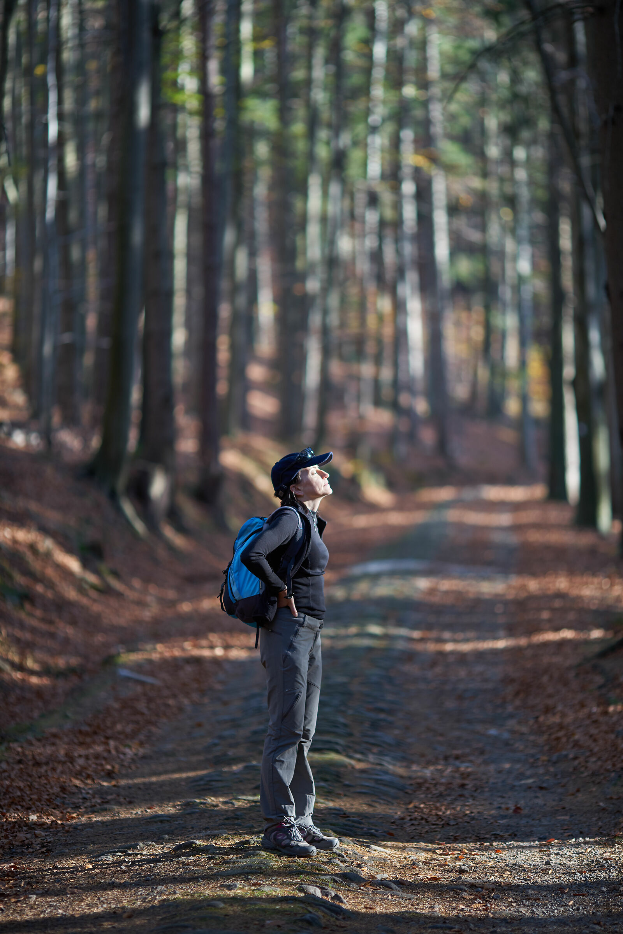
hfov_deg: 10.2
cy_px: 467
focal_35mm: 135
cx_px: 312
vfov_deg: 15.2
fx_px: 3504
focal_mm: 135
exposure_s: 1/250
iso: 100
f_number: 2
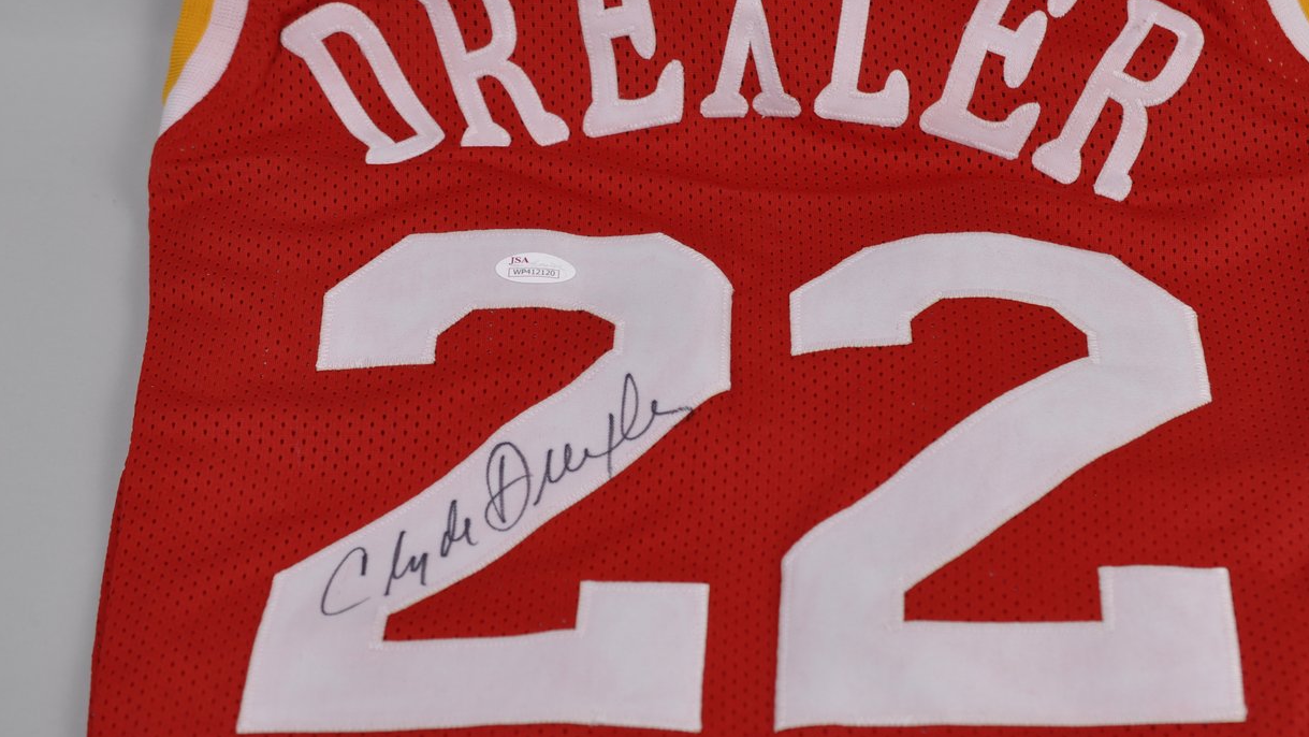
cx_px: 717
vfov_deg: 13.7
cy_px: 329
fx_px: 3055
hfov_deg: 24.2
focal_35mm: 88
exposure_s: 1/60
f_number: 4
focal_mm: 40
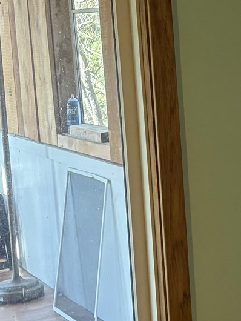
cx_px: 329
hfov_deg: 12.6
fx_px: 1048
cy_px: 75
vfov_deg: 17.3
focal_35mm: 113
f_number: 1.6
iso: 250
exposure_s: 1/120
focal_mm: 5.96
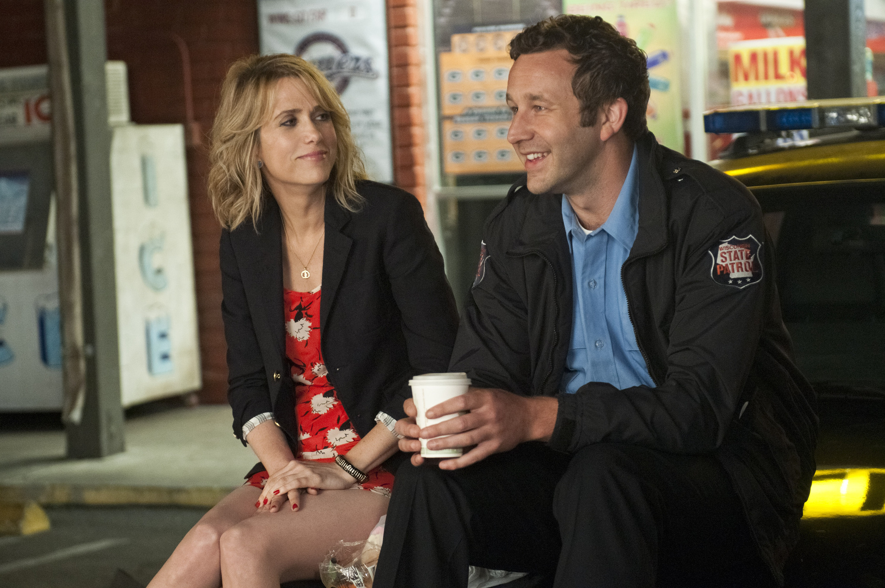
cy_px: 294
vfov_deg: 13.0
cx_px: 442
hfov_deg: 19.5
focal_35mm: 105
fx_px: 2578
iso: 1600
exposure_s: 1/80
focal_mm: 70
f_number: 3.2
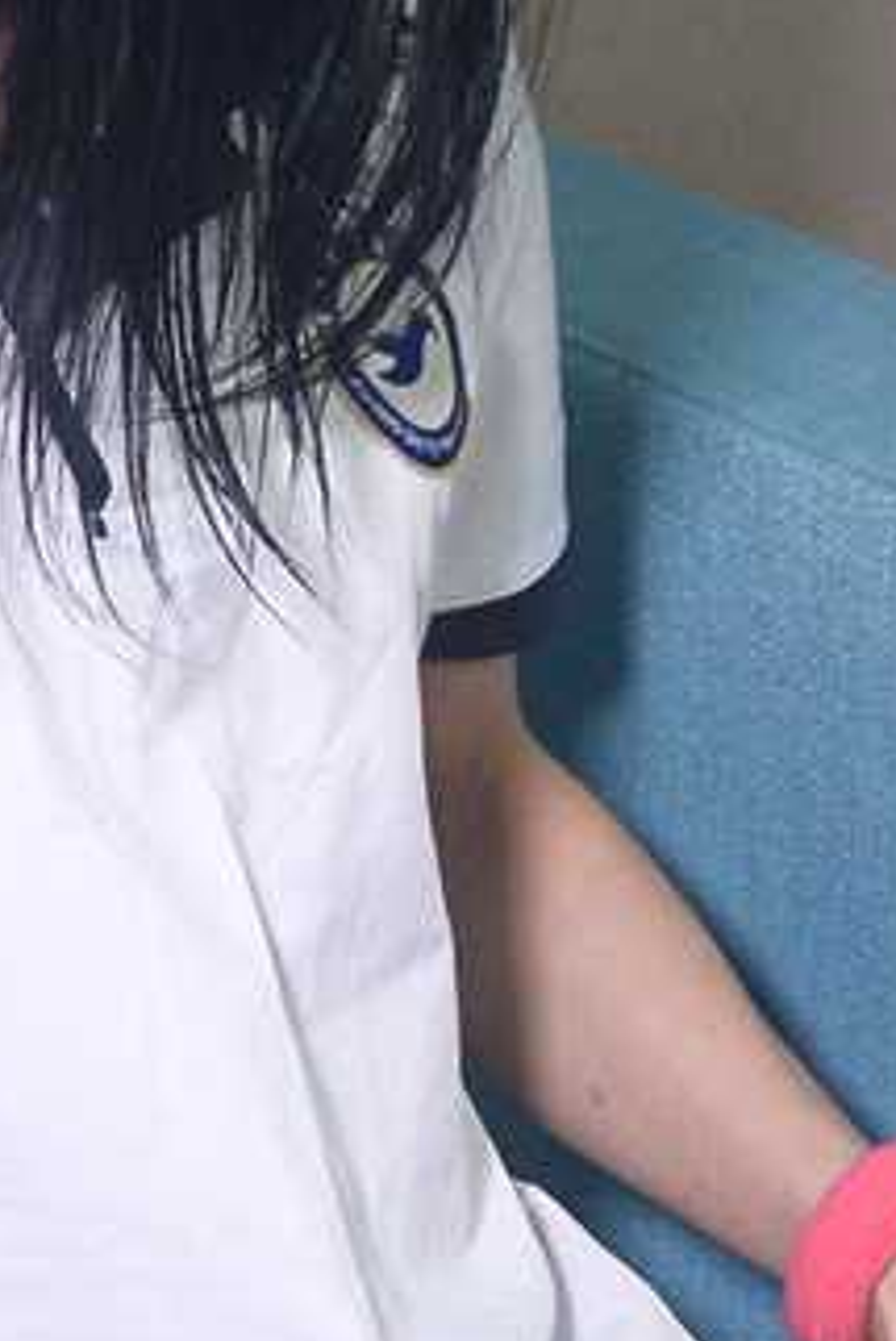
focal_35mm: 228
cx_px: 1067
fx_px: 8502
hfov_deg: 6.0
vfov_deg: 8.8
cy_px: 1893
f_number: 5
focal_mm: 35
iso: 1250
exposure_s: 1/160
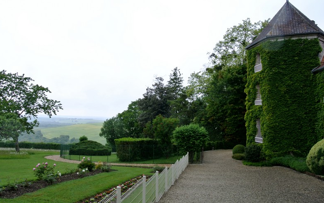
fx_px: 247
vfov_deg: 44.5
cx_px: 160
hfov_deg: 66.5
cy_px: 97
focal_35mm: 28
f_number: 9
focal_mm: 10
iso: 100
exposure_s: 1/50
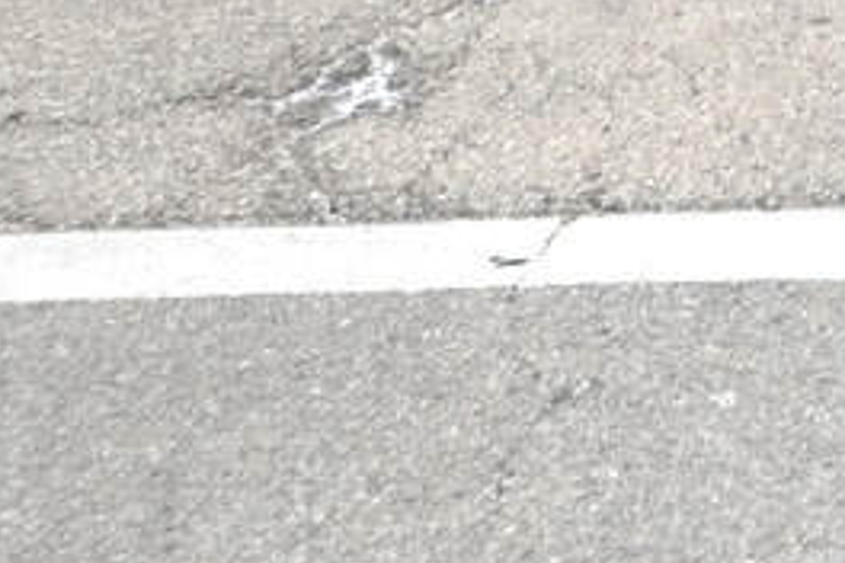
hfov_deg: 12.5
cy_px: -1046
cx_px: 1607
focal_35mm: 147
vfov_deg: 8.1
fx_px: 3450
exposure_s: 1/125
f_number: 5.6
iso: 100
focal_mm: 16
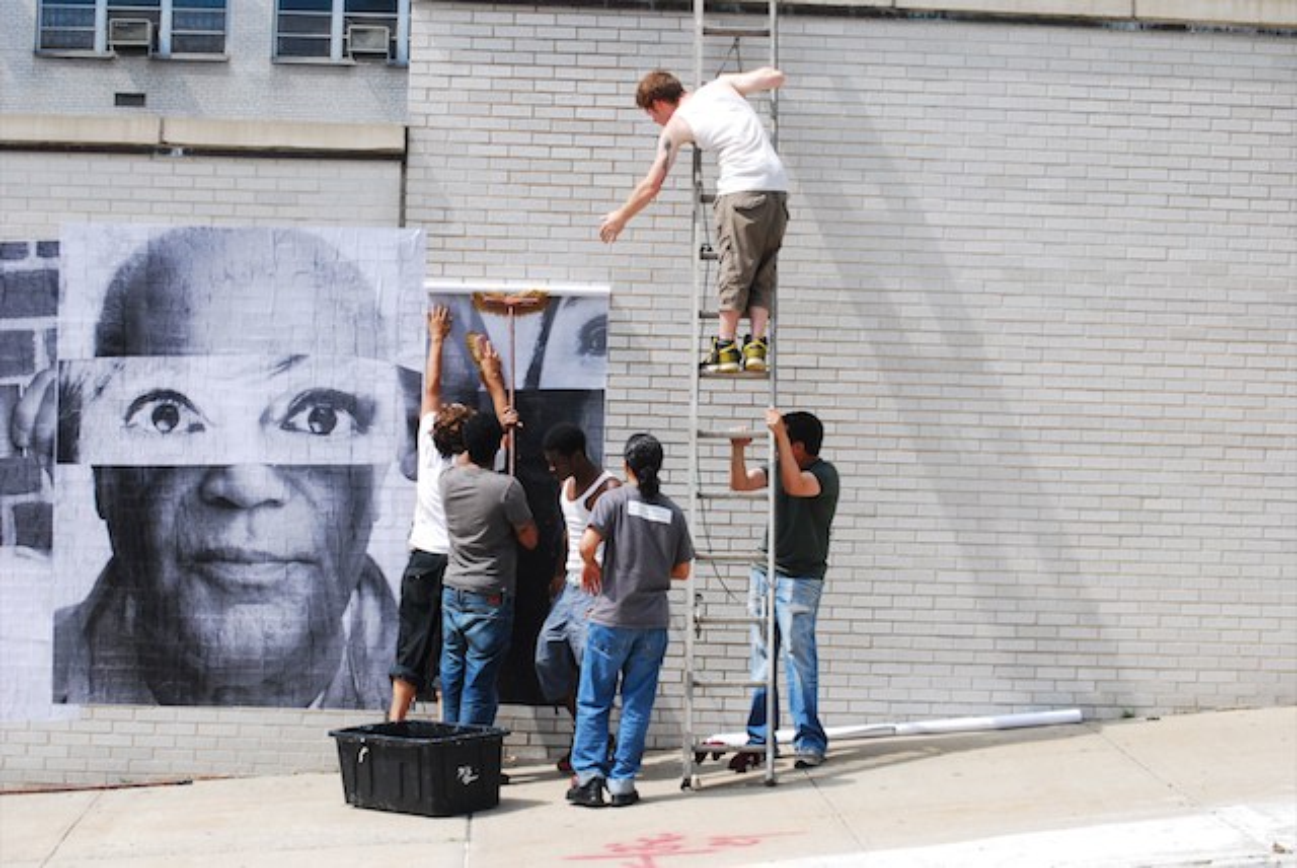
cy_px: 434
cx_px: 648
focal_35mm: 82
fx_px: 2975
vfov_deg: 16.6
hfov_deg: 24.6
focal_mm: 55
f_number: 13
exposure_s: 1/640
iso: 500
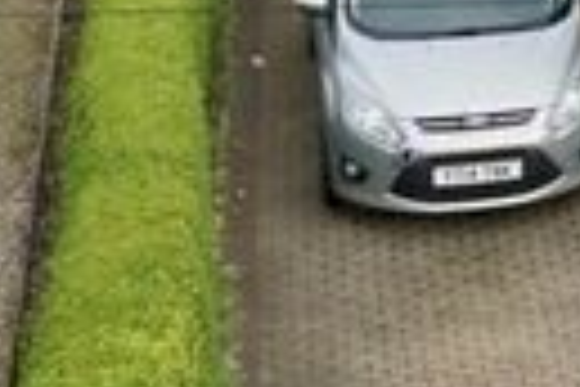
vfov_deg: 7.6
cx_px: 1209
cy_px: -454
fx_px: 2750
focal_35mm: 171
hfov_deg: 10.8
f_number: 6.3
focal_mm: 21
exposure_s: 1/640
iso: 320
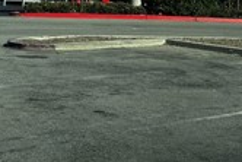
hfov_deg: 21.2
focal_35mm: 96
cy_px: -127
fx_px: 646
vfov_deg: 13.0
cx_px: 159
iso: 80
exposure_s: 1/3802
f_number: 1.78
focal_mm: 6.76
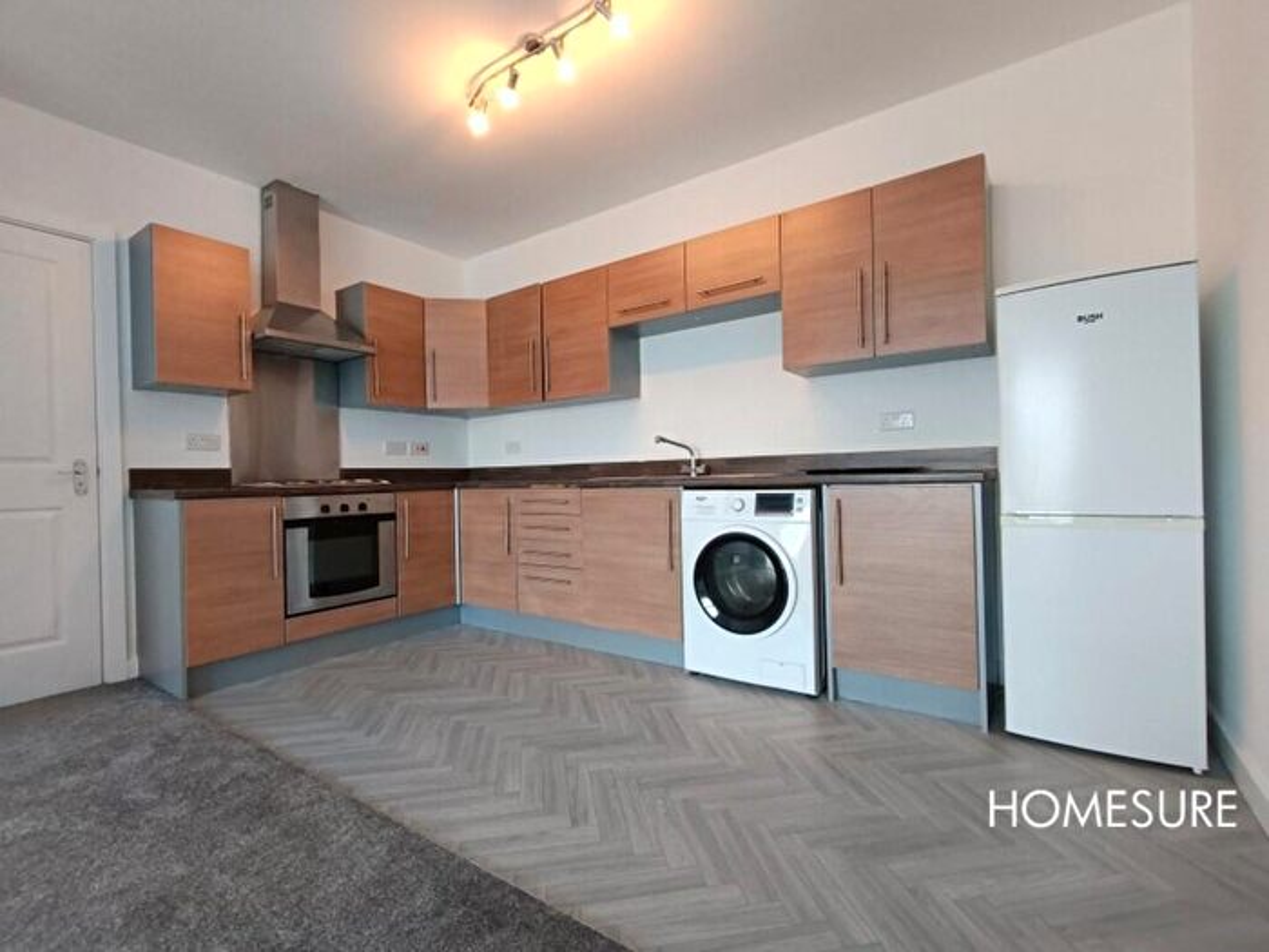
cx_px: 634
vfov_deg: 78.1
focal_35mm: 16
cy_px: 476
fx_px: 587
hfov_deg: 94.5
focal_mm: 2.78
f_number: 2.2
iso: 250
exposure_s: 1/50
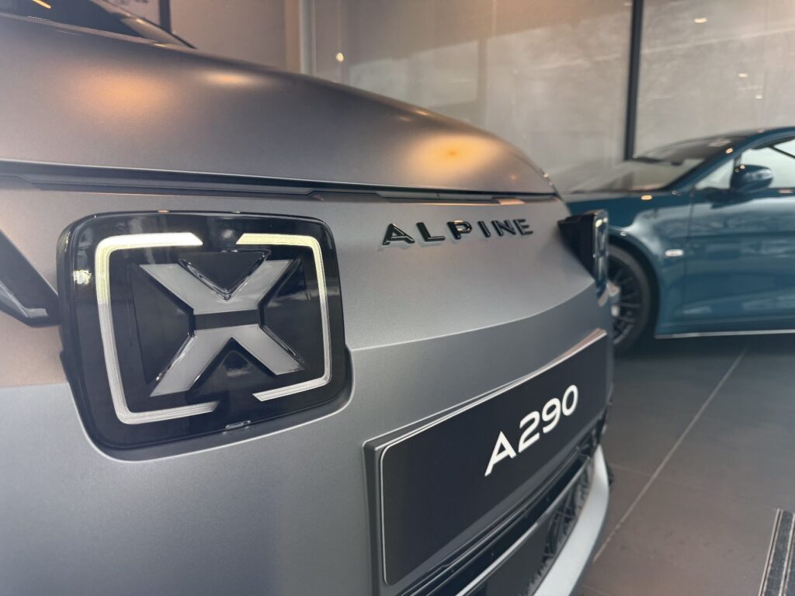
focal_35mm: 24
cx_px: 398
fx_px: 551
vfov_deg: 56.8
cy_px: 298
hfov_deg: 71.6
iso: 100
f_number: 1.78
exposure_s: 1/348
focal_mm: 6.76
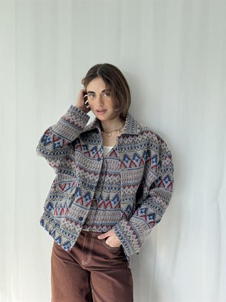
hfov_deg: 30.3
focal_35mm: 48
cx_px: 113
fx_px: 418
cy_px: 151
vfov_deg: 39.6
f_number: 1.78
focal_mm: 6.76
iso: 64
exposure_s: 1/422
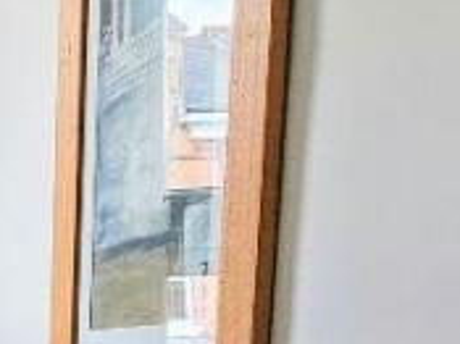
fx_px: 1009
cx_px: -507
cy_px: 538
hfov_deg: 17.1
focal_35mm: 76
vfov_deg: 17.2
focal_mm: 2.2
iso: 64
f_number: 2.2
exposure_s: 1/50
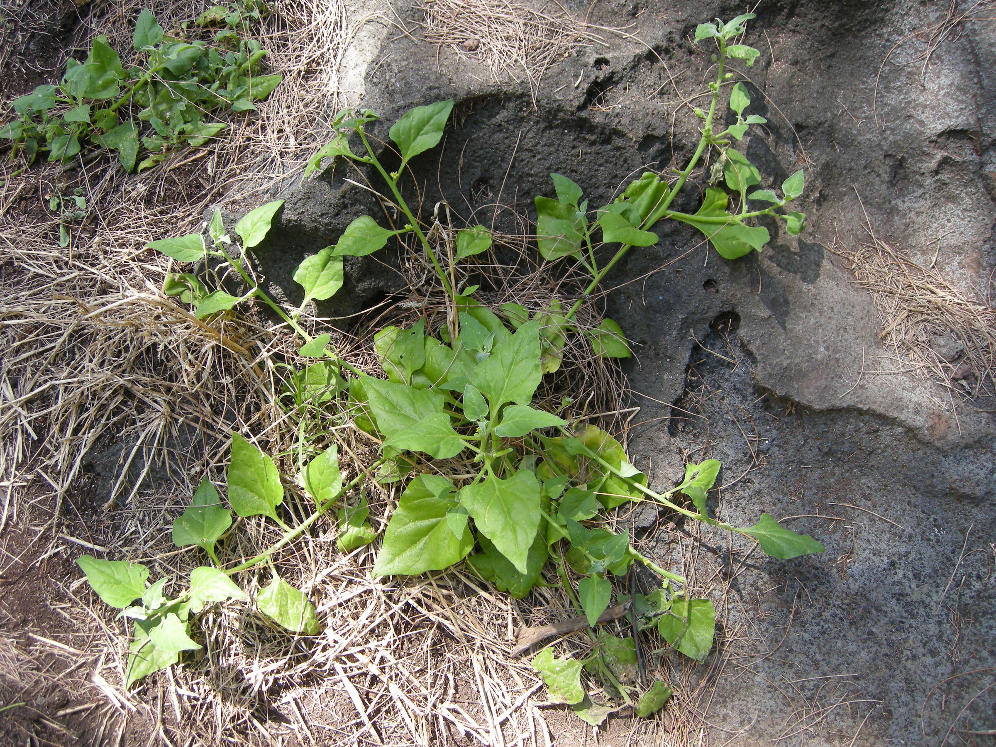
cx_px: 498
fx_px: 1007
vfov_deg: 40.7
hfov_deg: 52.6
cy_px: 374
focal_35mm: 35
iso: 64
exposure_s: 1/64
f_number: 3.4
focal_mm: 7.5
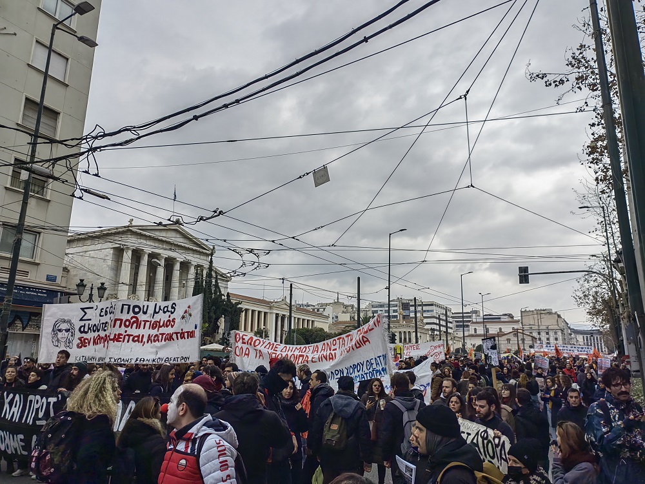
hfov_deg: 65.3
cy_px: 242
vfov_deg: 51.4
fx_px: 503
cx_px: 322
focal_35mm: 27
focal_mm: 5.52
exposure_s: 1/1650
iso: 50
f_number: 1.9
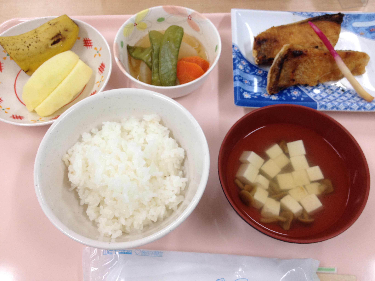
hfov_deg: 52.6
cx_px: 188
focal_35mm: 35
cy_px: 140
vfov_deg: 40.7
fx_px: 379
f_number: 2.4
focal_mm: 4.28
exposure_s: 1/40
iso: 64
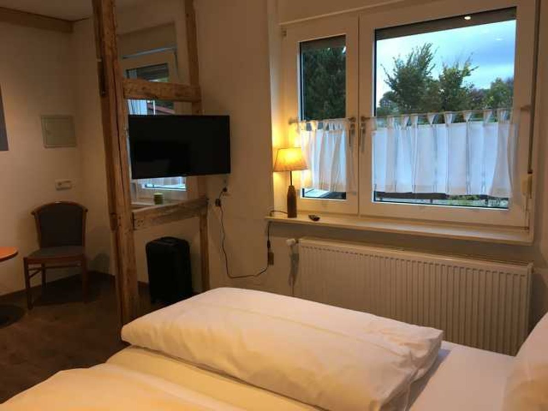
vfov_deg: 48.2
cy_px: 206
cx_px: 274
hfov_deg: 61.7
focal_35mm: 29
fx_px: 459
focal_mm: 4.15
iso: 64
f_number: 2.2
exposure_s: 1/33
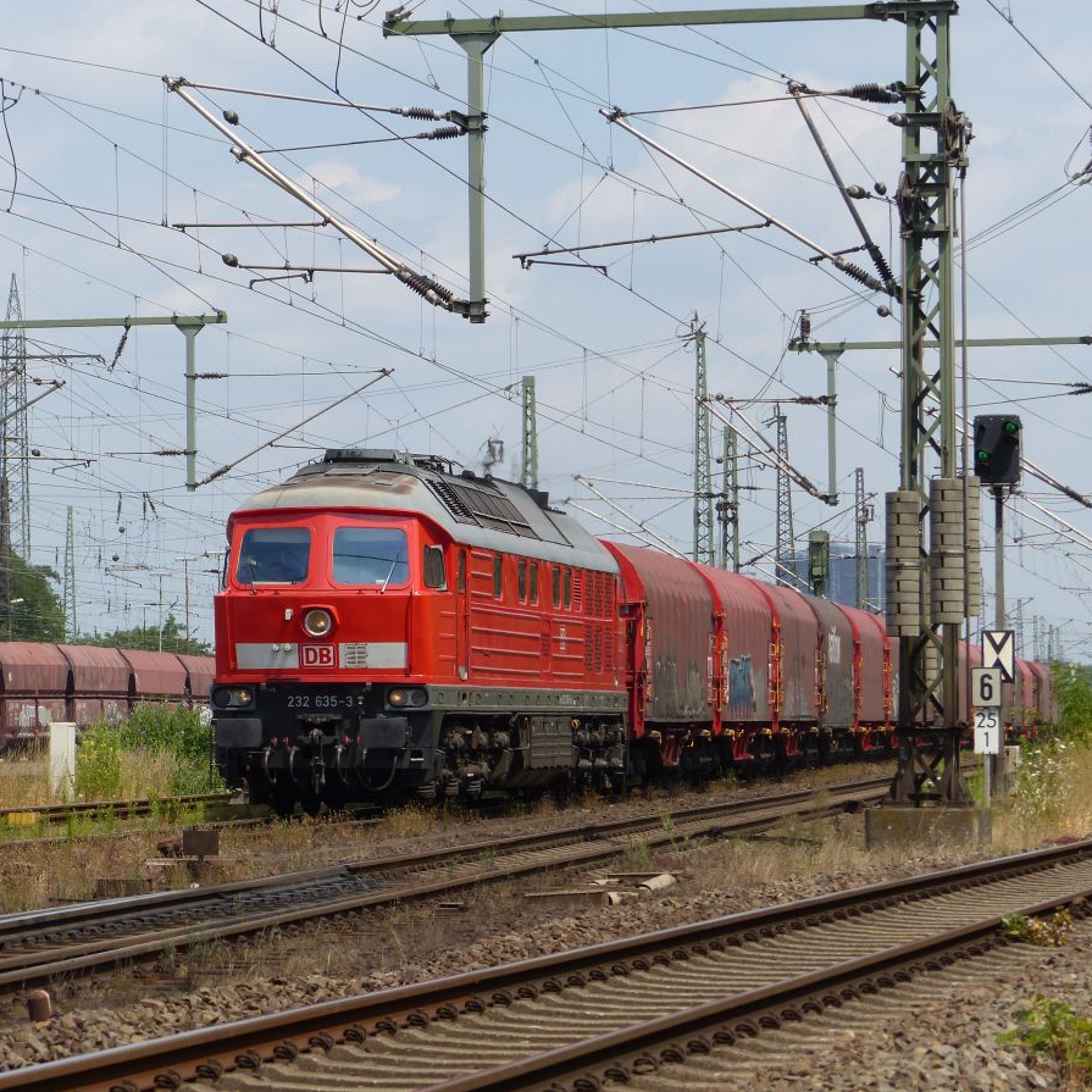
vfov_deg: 10.9
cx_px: 425
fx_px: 5710
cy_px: 544
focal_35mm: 160
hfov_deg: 10.9
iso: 100
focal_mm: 24.3
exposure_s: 1/1000
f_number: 4
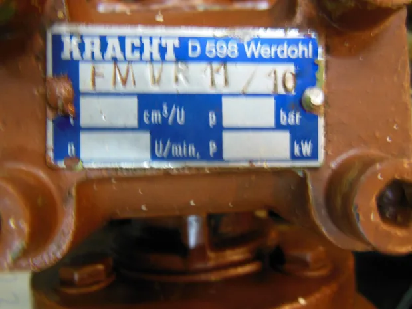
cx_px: 206
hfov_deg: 69.4
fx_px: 298
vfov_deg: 54.9
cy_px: 154
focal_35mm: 25
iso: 400
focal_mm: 4.5
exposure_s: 1/8
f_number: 3.5
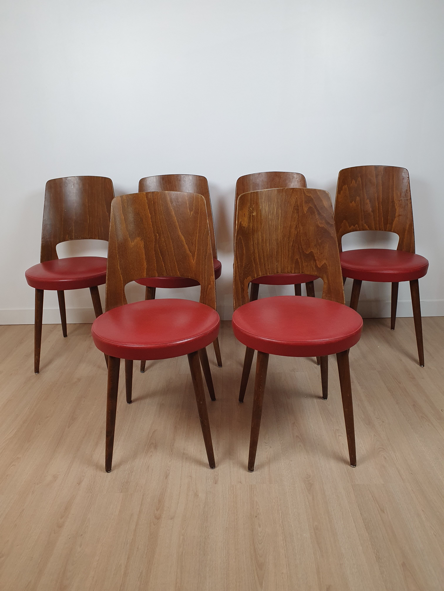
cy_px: 296
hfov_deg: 53.1
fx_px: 445
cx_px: 222
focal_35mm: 26
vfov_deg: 67.3
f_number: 2.4
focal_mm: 4.32
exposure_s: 1/100
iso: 200
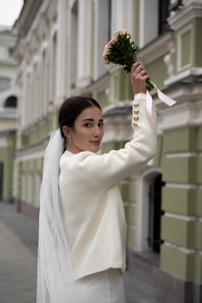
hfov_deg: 20.1
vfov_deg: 29.8
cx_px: 101
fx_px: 569
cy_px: 152
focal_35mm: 68
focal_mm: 67.6
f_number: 2.8
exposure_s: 1/100
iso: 64
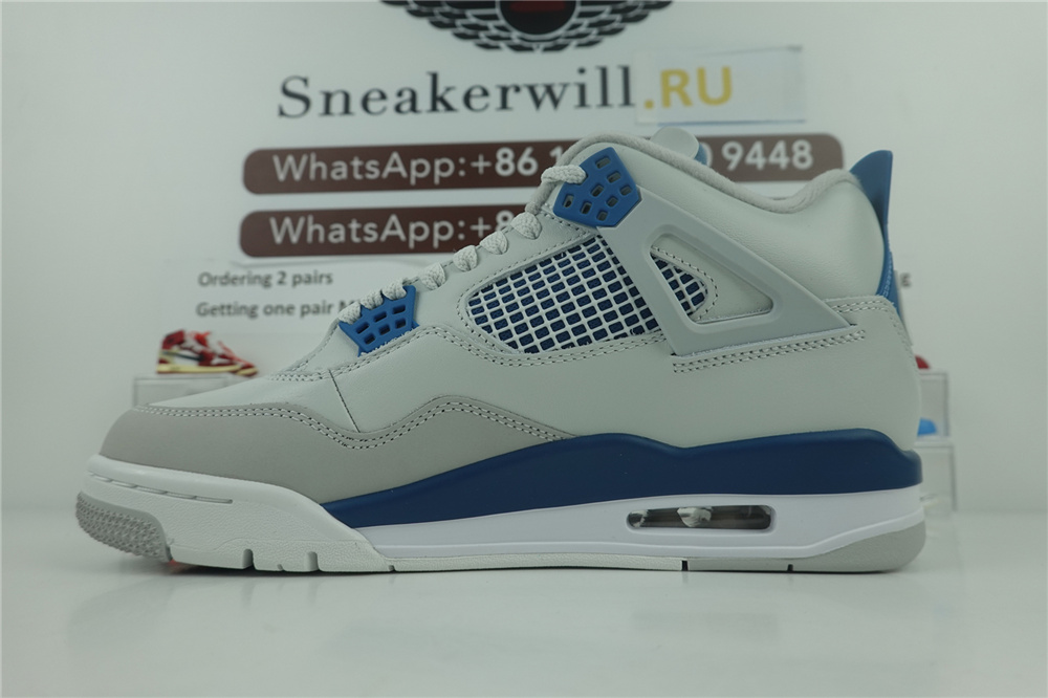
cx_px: 524
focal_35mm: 24
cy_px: 349
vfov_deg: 53.1
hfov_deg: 73.8
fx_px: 698
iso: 125
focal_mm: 9
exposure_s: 1/200
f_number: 2.8
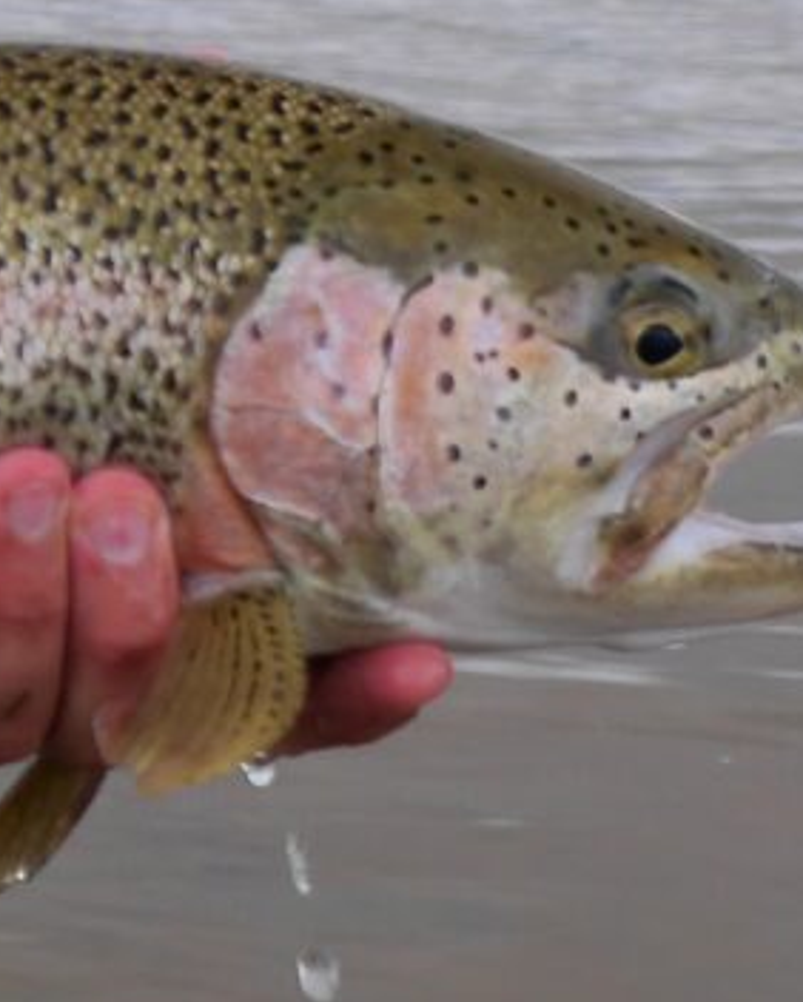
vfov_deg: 10.6
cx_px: -1139
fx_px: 5372
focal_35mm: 181
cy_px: 34
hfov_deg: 7.9
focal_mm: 17
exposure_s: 1/160
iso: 200
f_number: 4
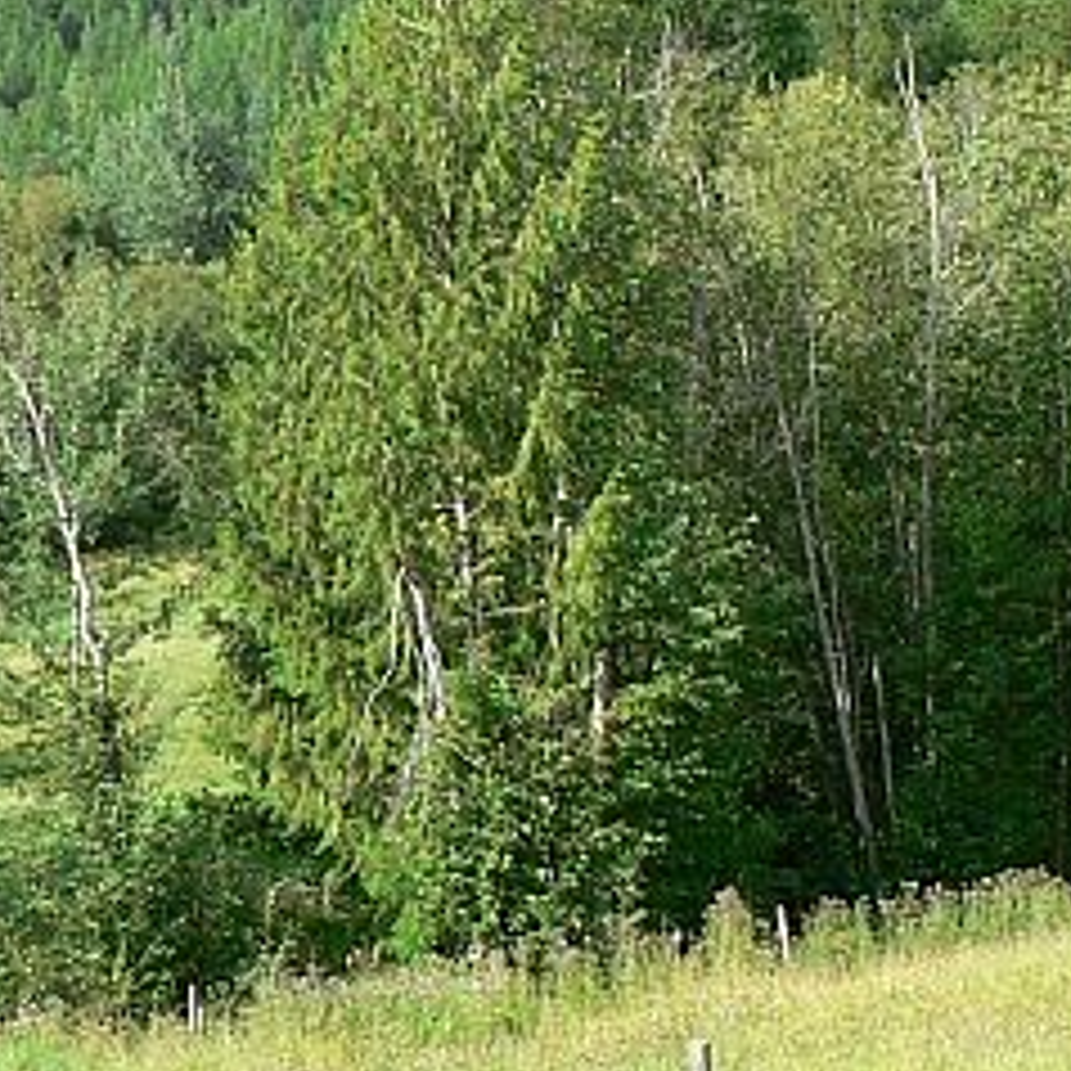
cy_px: 698
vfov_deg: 16.2
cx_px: 706
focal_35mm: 107
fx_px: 3745
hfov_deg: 16.2
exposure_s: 1/200
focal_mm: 6
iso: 80
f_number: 4
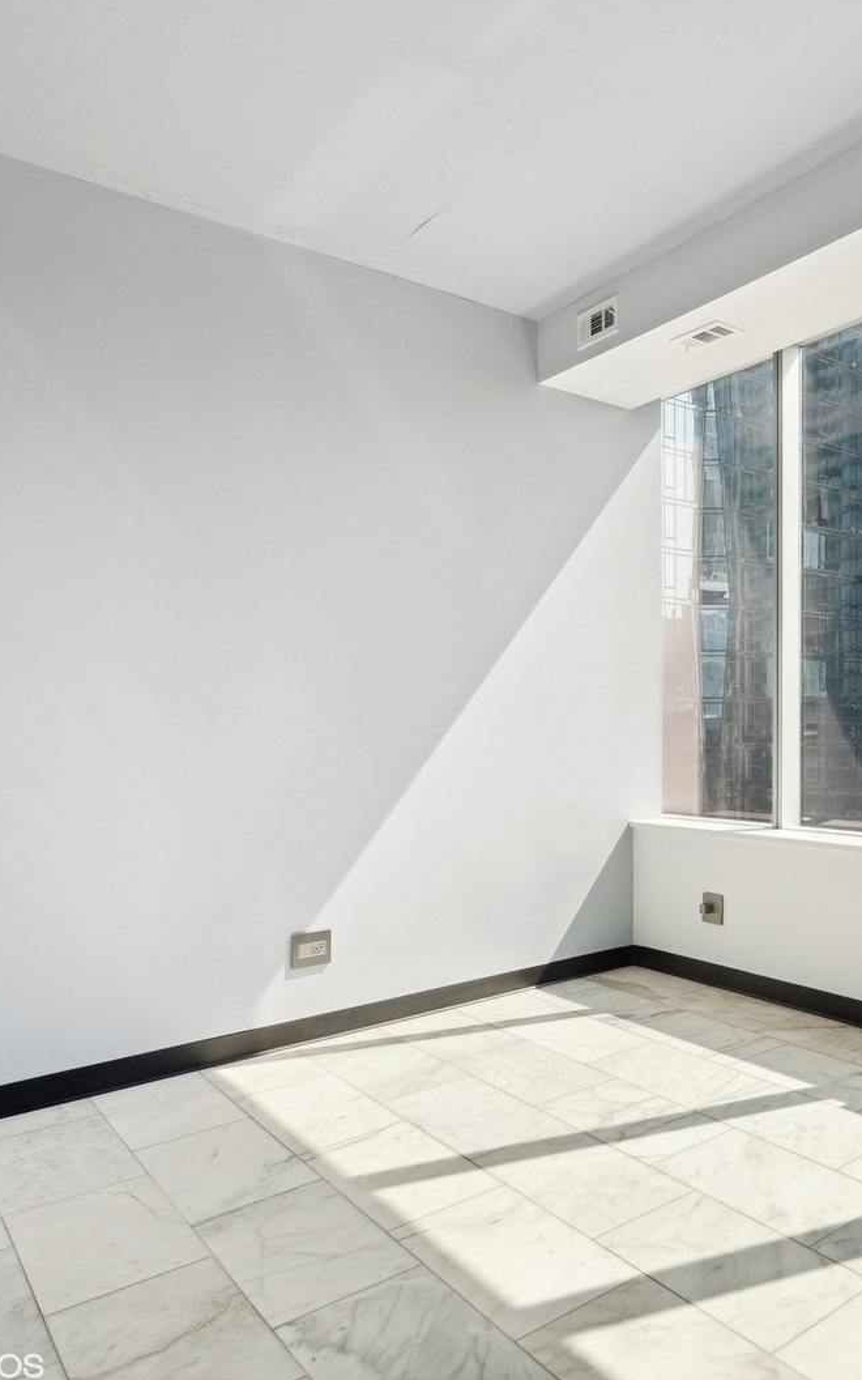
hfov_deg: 43.4
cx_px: 830
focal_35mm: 25
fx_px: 940
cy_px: 689
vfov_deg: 72.5
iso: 500
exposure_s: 1/400
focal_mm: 16
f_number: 8
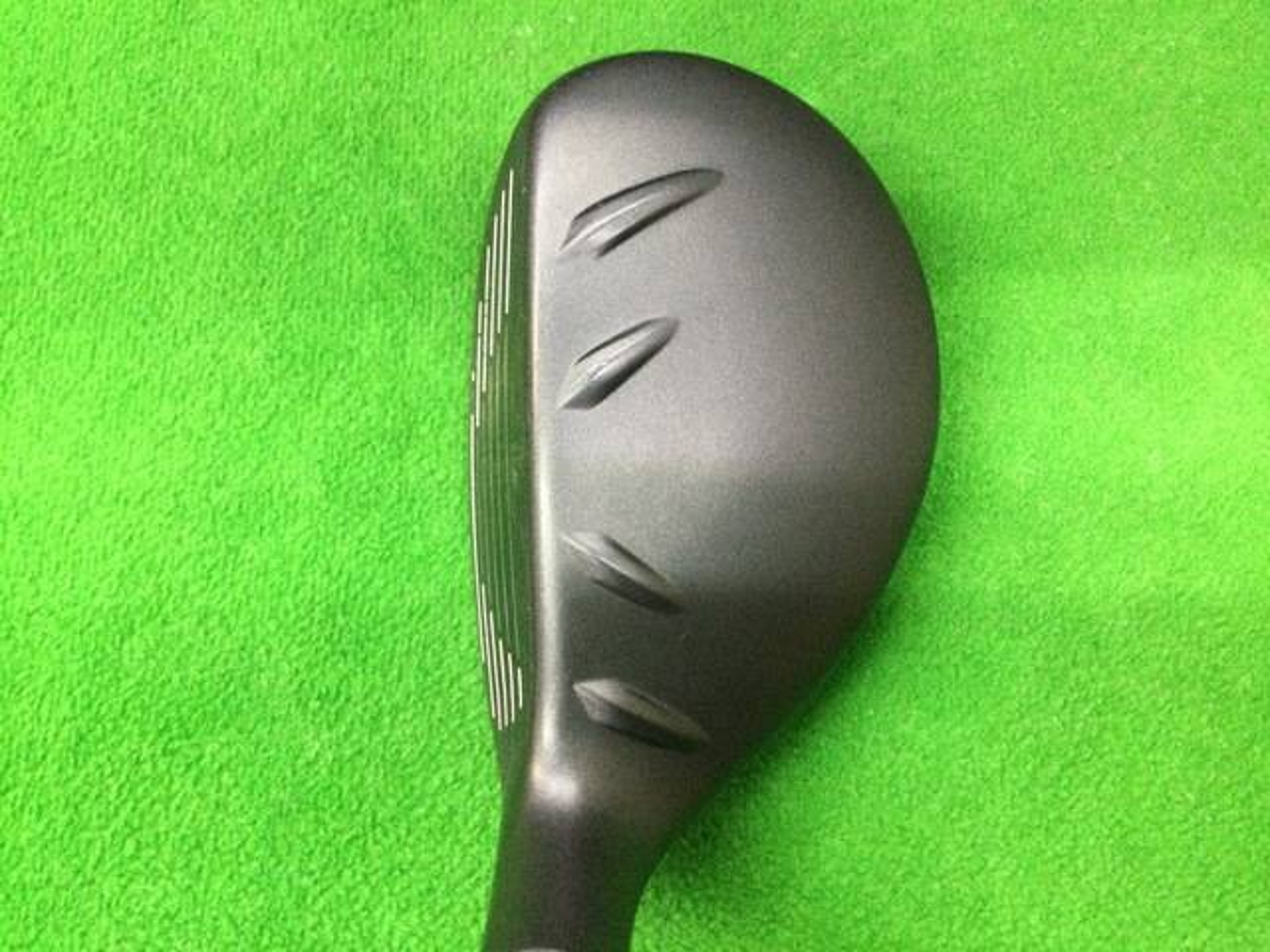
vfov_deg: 45.4
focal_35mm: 31
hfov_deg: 58.4
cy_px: 476
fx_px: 1137
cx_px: 635
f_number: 2.4
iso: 200
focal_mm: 3.3
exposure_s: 1/30
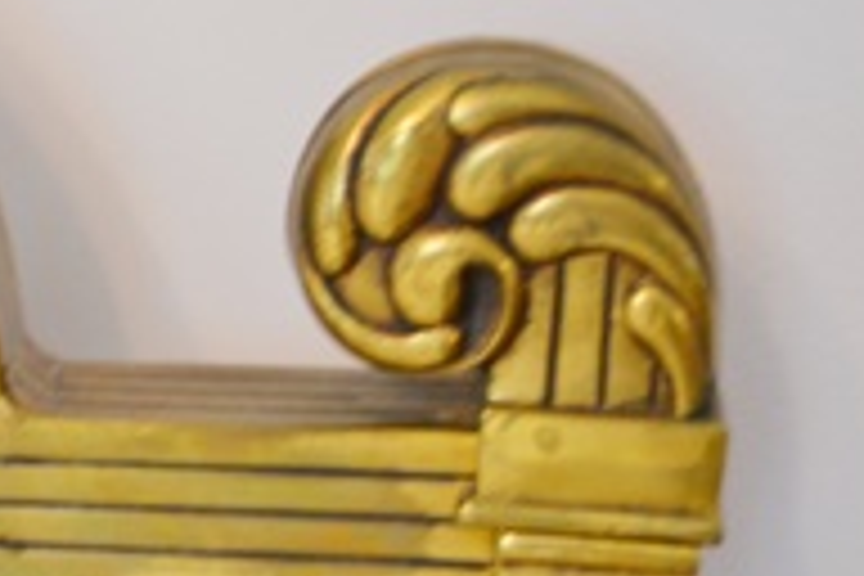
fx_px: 3144
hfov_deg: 14.7
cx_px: -387
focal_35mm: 131
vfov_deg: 10.4
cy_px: 612
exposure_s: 1/40
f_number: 4.5
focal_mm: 28
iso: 800
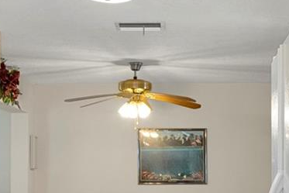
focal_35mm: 90
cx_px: 174
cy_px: 186
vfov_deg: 15.0
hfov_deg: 22.6
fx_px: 723
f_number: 8
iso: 320
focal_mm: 14
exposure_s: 1/4
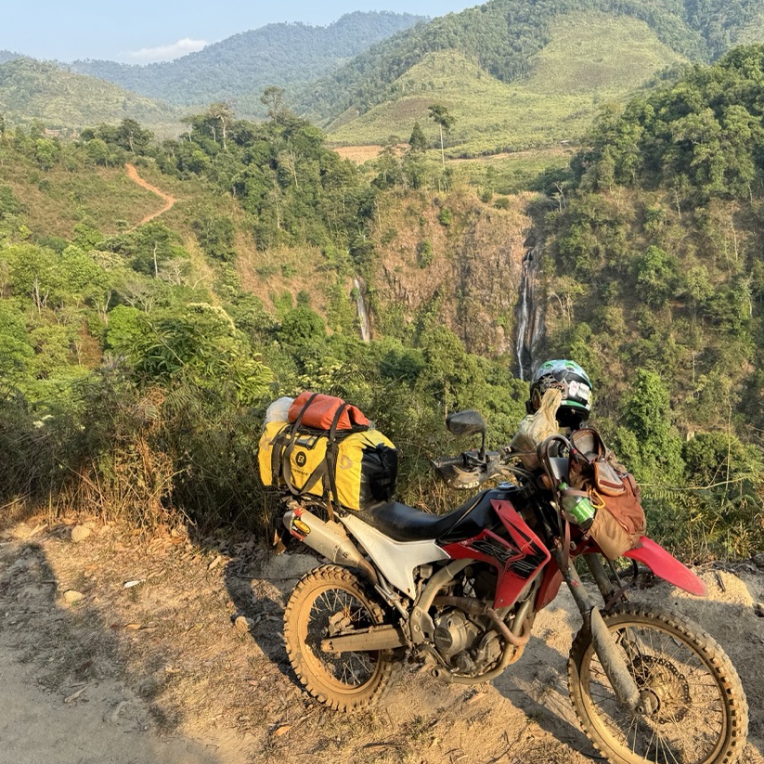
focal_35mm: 33
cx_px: 449
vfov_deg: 49.5
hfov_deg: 49.5
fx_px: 824
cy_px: 320
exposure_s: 1/1076
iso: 80
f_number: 1.78
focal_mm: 6.76
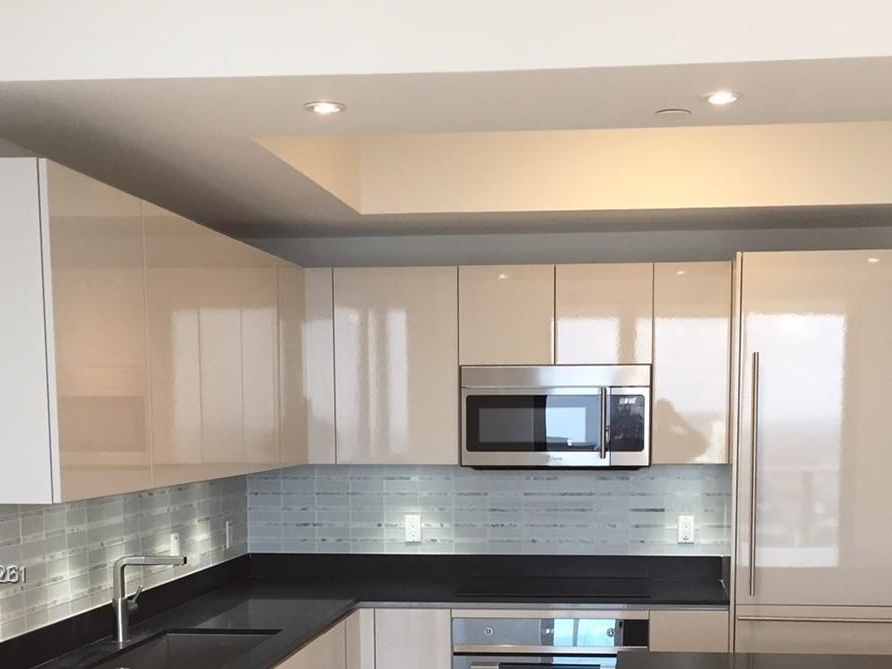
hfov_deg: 36.8
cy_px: 576
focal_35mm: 52
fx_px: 1340
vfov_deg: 27.2
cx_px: 508
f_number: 2.2
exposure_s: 1/30
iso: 32
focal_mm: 4.15
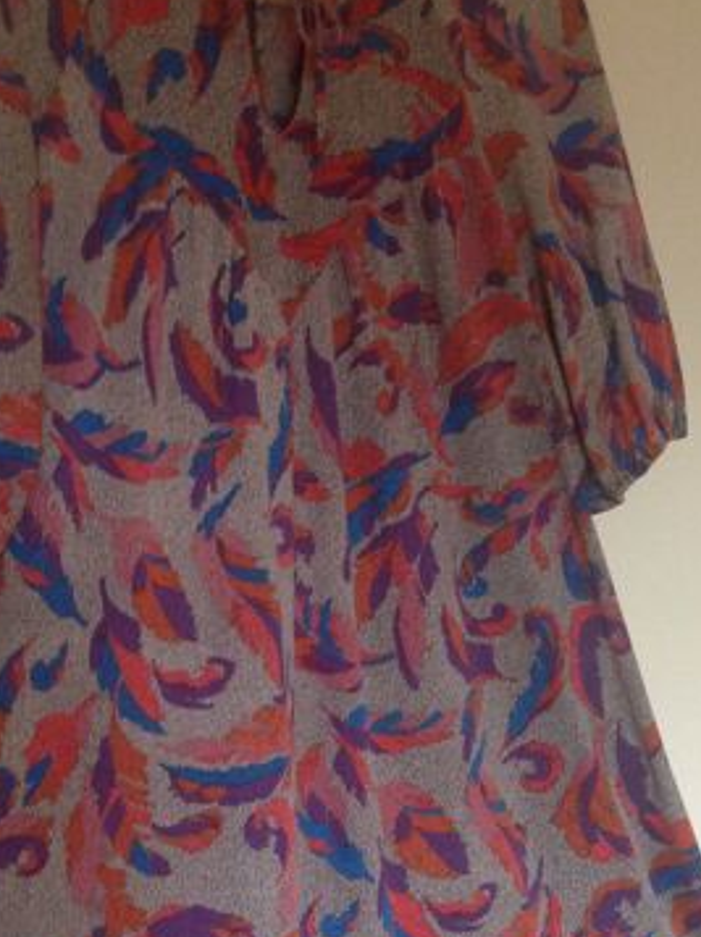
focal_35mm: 63
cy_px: 684
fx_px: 1704
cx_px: 252
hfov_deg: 23.2
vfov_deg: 30.3
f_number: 2.4
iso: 250
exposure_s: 1/15
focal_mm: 4.28
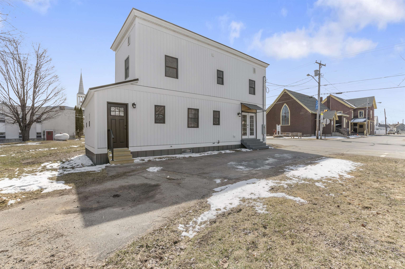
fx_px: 169
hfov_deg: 100.4
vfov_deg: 77.2
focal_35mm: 15
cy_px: 134
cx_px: 202
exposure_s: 1/100
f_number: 11
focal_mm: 10
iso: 64
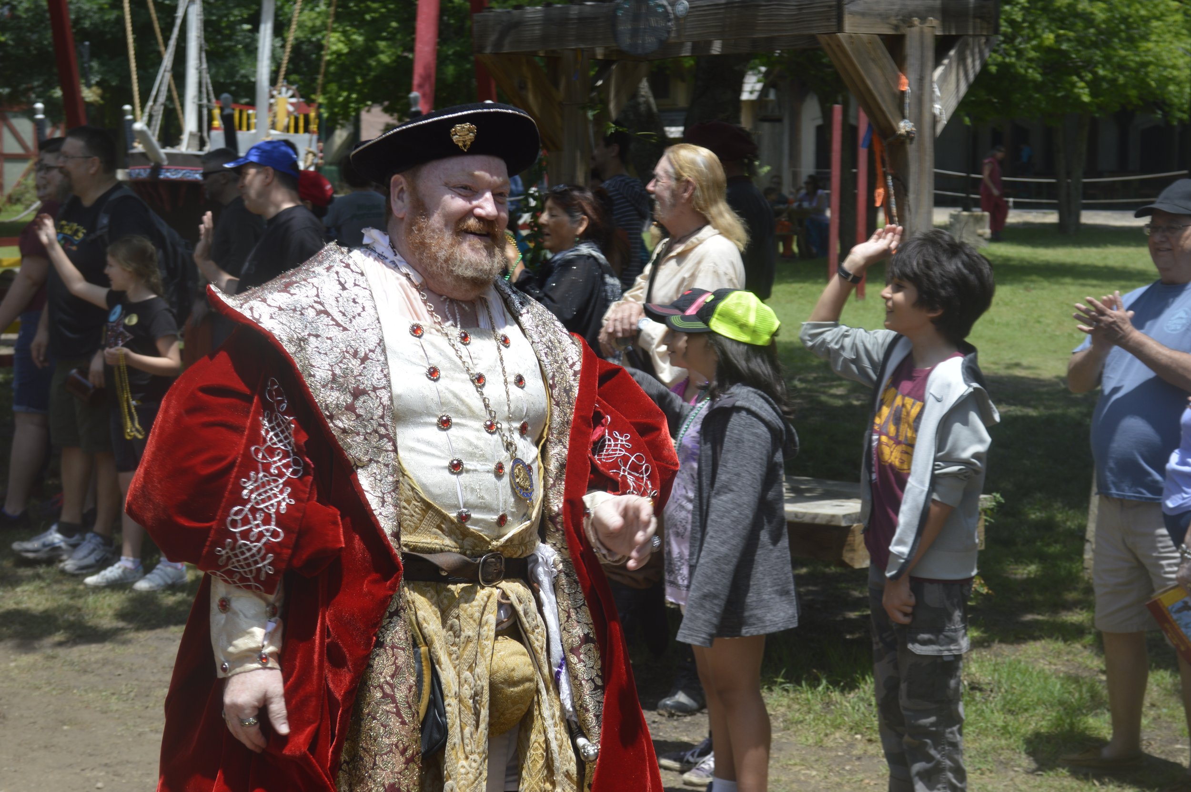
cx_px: 596
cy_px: 396
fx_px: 2380
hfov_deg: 28.1
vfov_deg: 18.9
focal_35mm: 72
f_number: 7.1
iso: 100
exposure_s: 1/250
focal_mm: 48
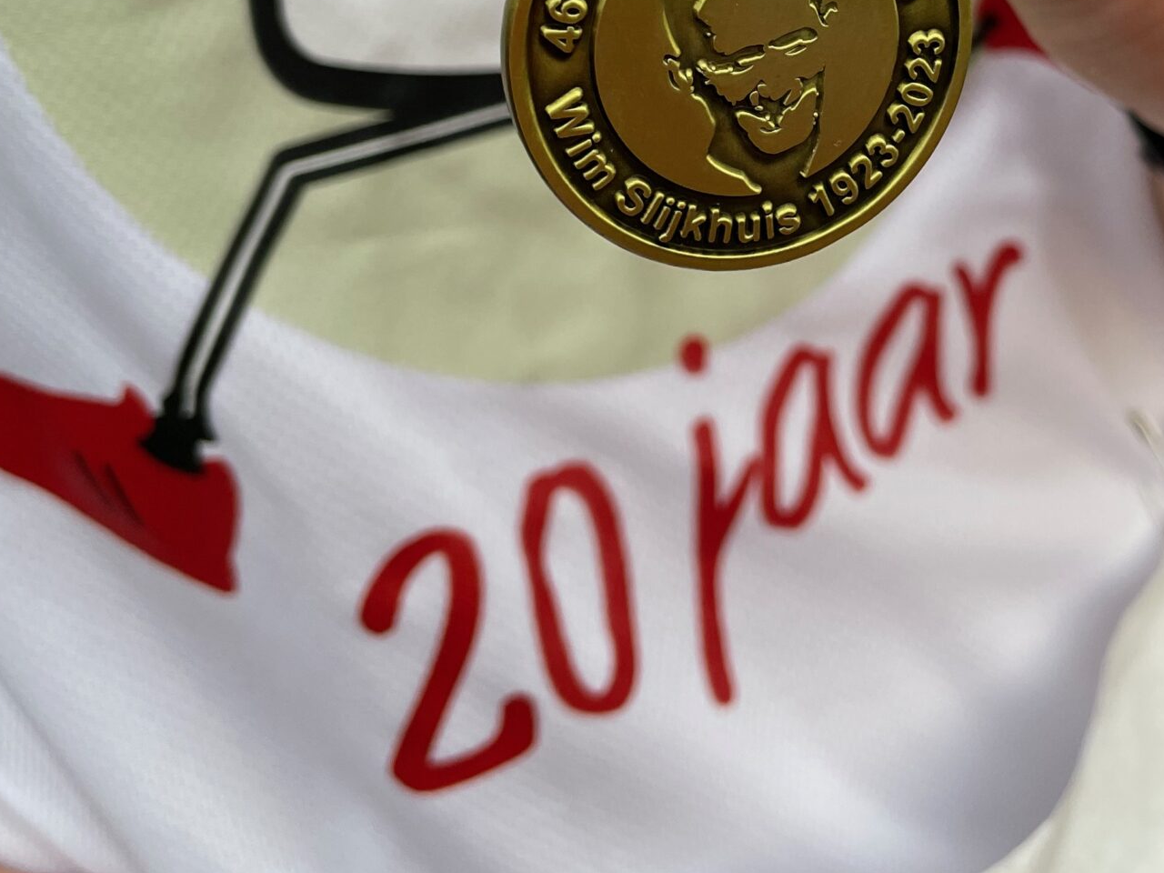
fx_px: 1749
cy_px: 30
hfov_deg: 36.2
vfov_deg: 26.7
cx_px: 833
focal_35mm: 52
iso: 80
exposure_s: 1/121
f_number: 1.6
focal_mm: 4.2
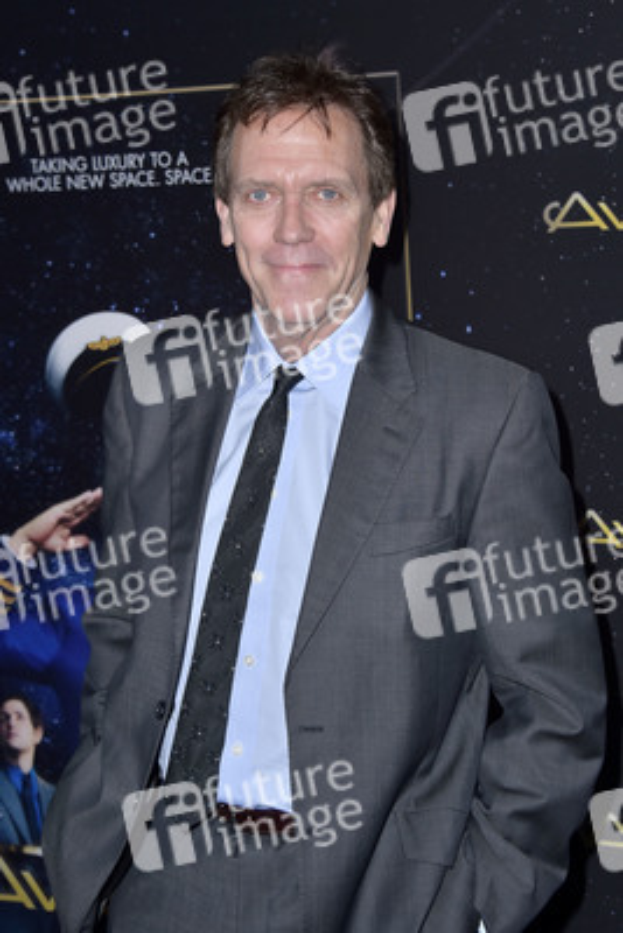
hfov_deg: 16.1
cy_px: 466
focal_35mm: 85
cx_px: 312
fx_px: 2204
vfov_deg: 23.9
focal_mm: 85
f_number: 7.1
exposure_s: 1/250
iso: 320
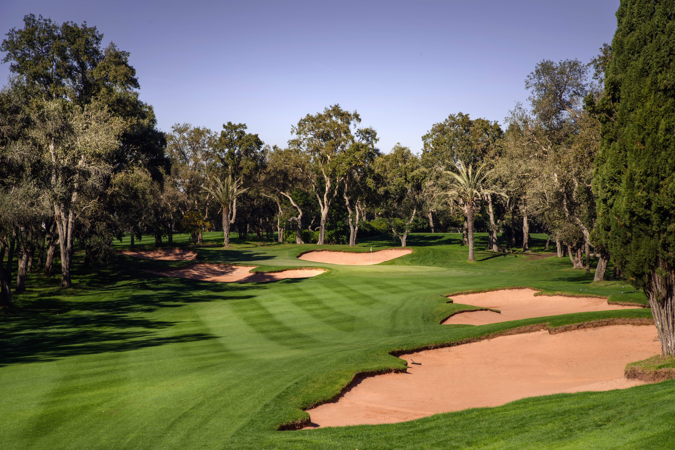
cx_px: 338
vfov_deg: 18.2
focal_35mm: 75
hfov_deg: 27.0
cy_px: 225
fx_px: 1407
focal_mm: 75
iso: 100
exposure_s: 1/200
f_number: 8
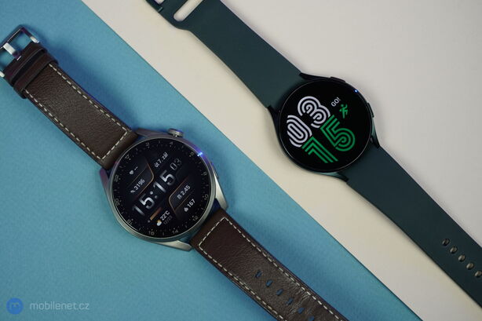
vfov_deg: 23.8
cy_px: 160
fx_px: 763
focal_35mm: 57
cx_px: 241
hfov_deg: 35.1
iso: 1600
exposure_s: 1/160
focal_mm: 57
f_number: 7.1
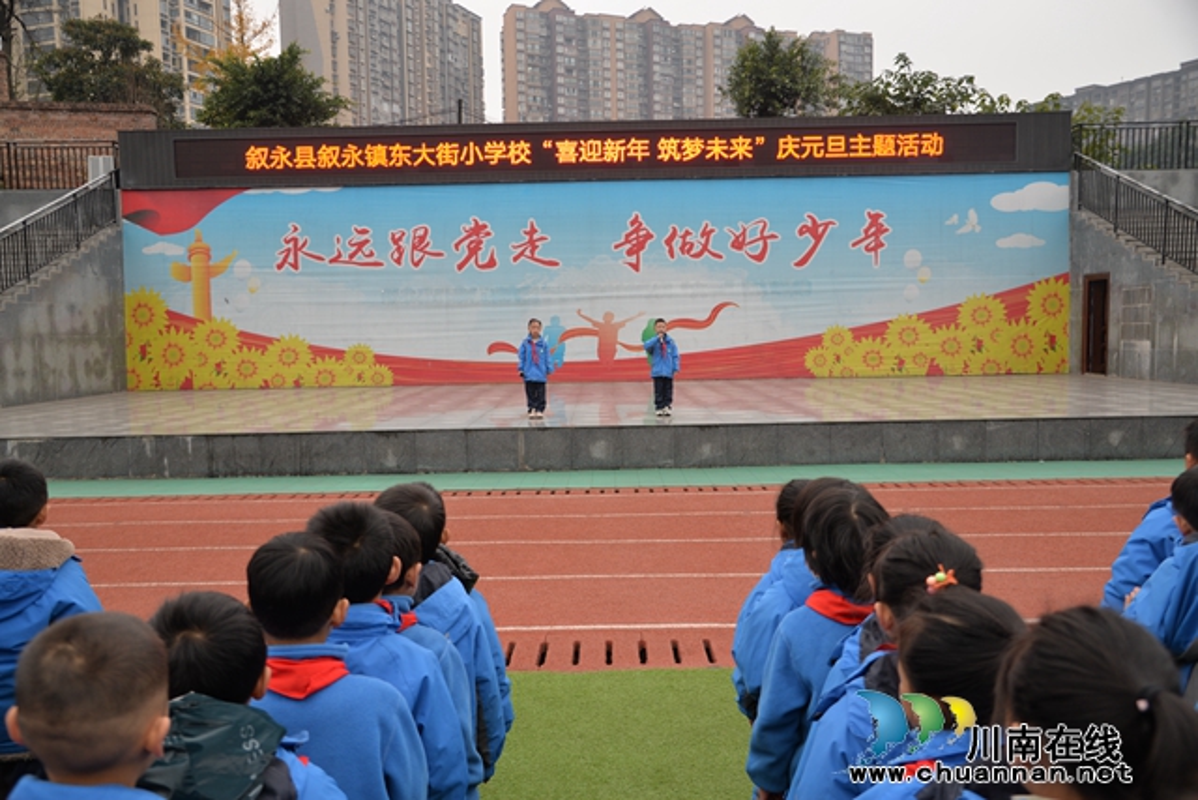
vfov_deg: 42.3
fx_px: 1032
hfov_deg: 60.3
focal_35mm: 31
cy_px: 400
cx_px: 599
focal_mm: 31
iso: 400
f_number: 5
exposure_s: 1/100
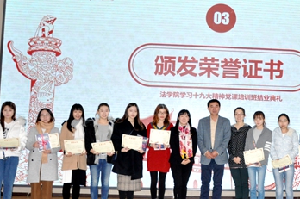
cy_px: 97
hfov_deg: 33.2
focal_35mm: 58
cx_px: 254
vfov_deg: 23.3
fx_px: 482
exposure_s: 1/200
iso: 1250
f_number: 5
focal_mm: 21
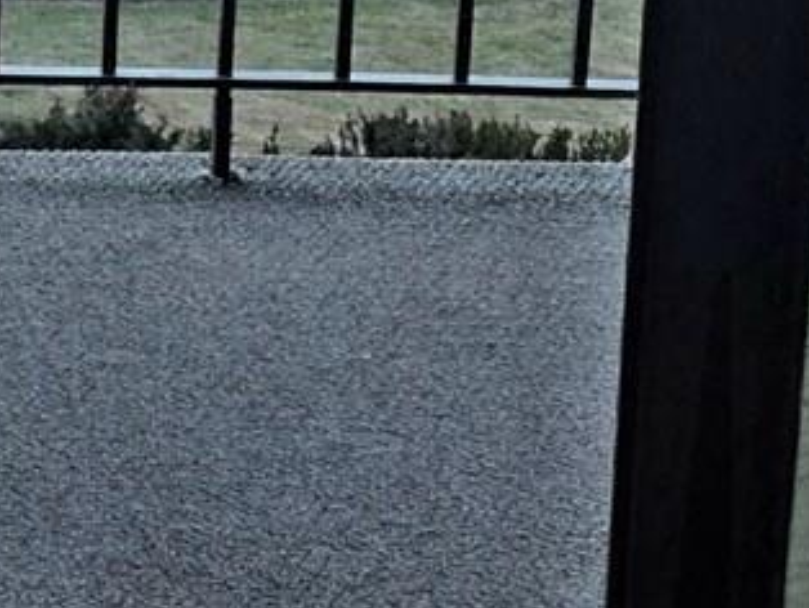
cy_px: -294
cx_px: -845
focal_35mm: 150
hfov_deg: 11.7
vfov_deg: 9.6
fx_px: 3508
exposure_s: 1/1667
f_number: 1.7
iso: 80
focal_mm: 6.3
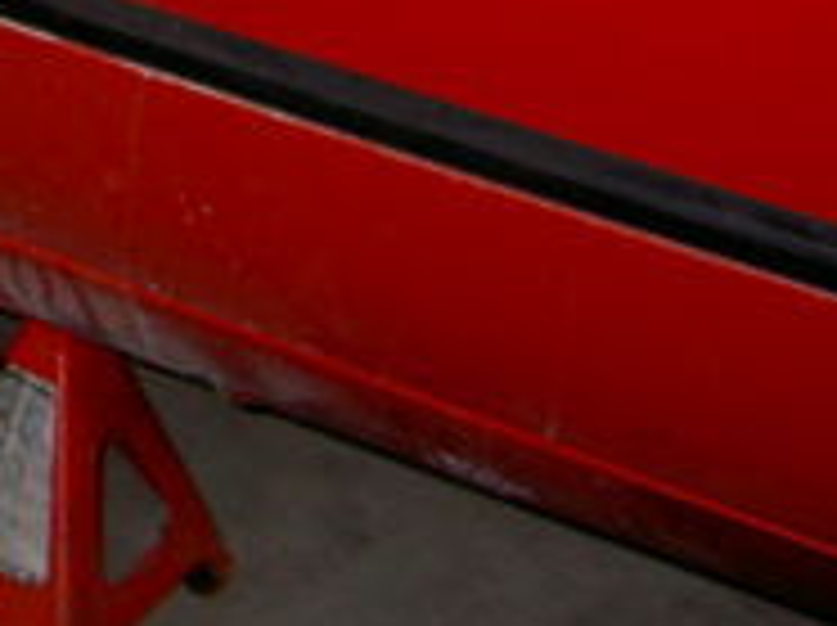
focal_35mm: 117
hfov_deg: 15.5
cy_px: -365
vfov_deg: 12.0
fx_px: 2825
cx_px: -432
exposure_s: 1/60
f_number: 2.8
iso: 100
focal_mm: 5.6
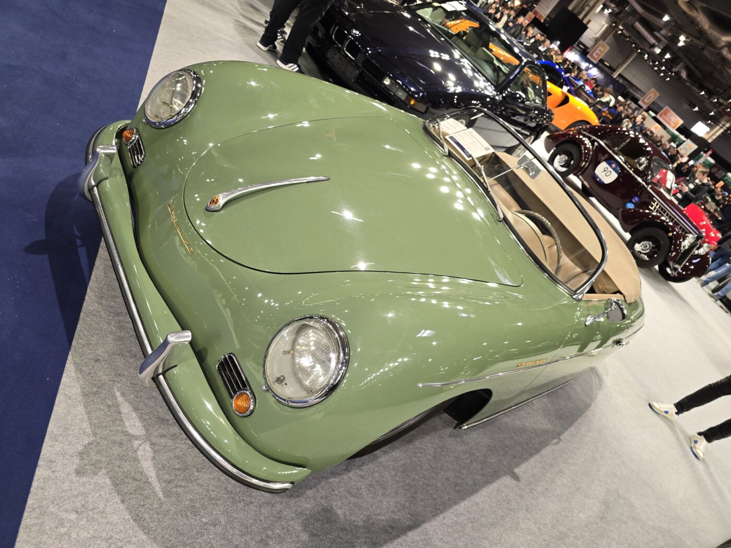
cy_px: 274
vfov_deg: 58.9
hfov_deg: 73.9
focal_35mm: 23
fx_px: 486
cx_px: 366
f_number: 1.7
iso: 100
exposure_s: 1/33
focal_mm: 6.3
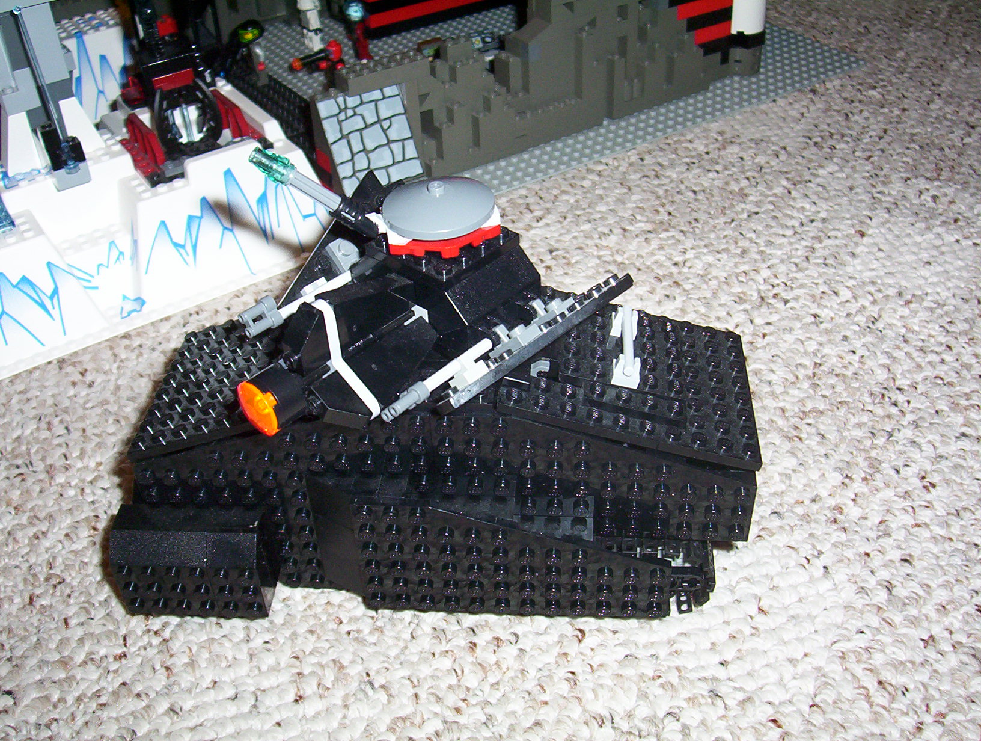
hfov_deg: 43.8
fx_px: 1221
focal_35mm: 43
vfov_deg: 33.7
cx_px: 490
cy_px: 370
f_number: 2.73
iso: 140
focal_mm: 5.77
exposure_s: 1/60
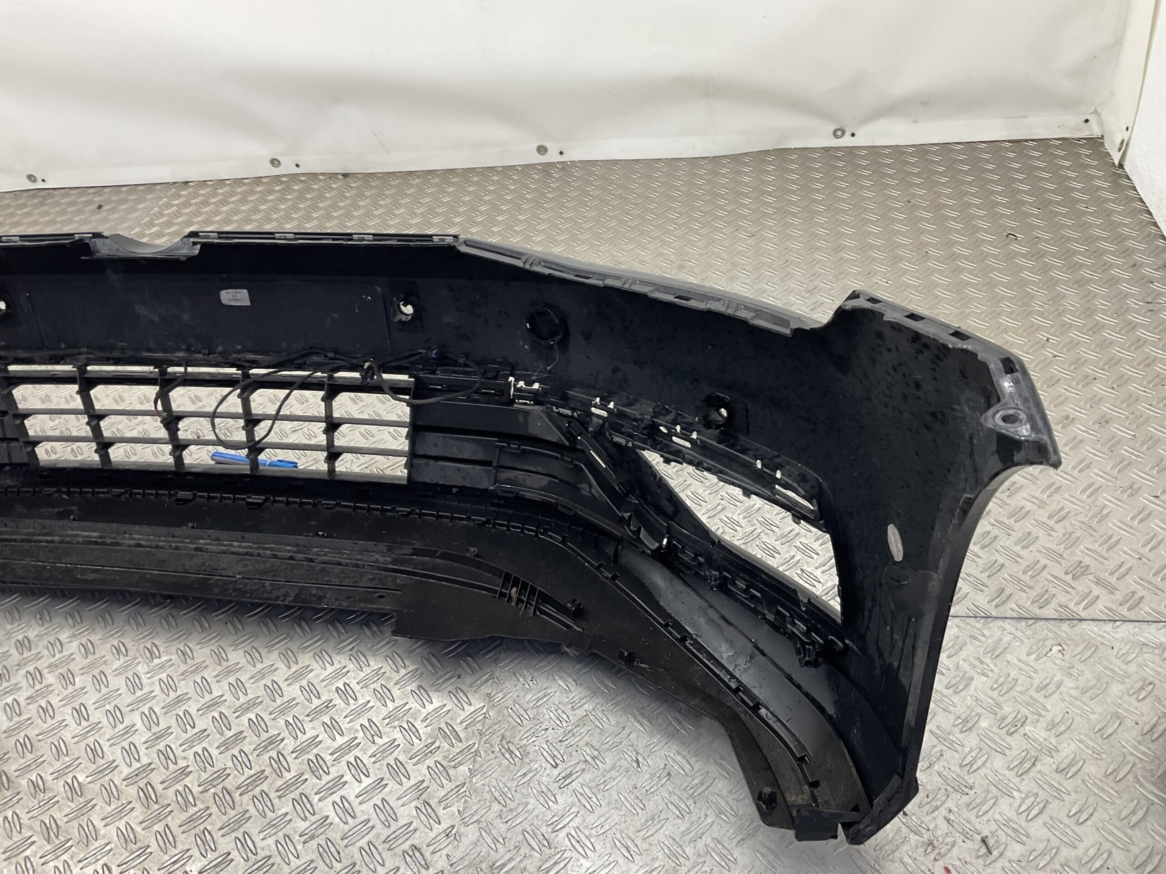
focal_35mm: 29
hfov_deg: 61.7
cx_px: 583
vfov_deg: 48.2
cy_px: 437
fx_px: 977
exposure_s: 1/120
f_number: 1.8
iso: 50
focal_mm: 3
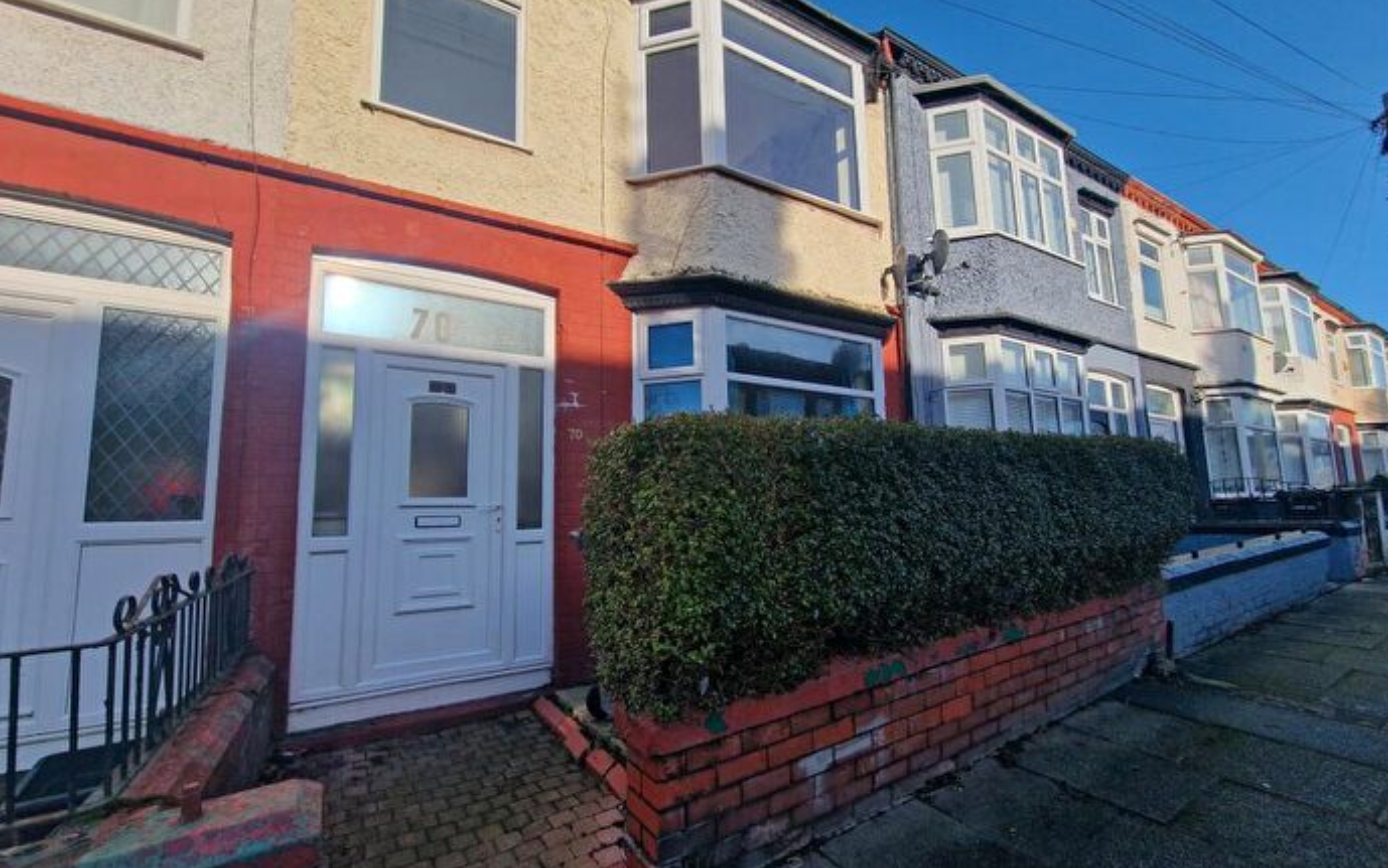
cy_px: 450
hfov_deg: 105.3
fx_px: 530
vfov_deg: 78.6
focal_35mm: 14
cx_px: 689
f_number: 2.2
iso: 50
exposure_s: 1/2048
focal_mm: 2.2
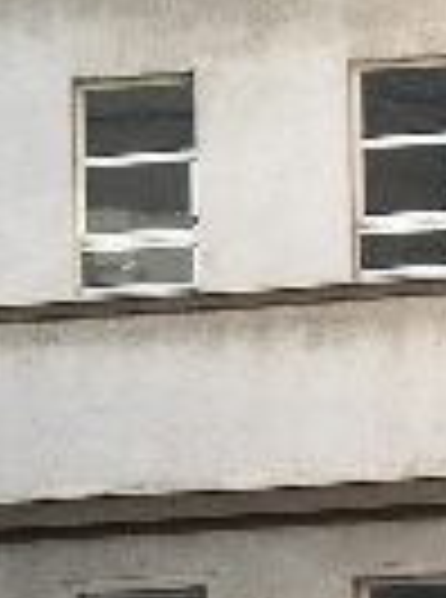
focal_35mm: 575
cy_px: 659
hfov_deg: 2.6
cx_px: -275
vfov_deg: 3.5
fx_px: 9926
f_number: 4.8
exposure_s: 1/120
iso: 50
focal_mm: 31.9
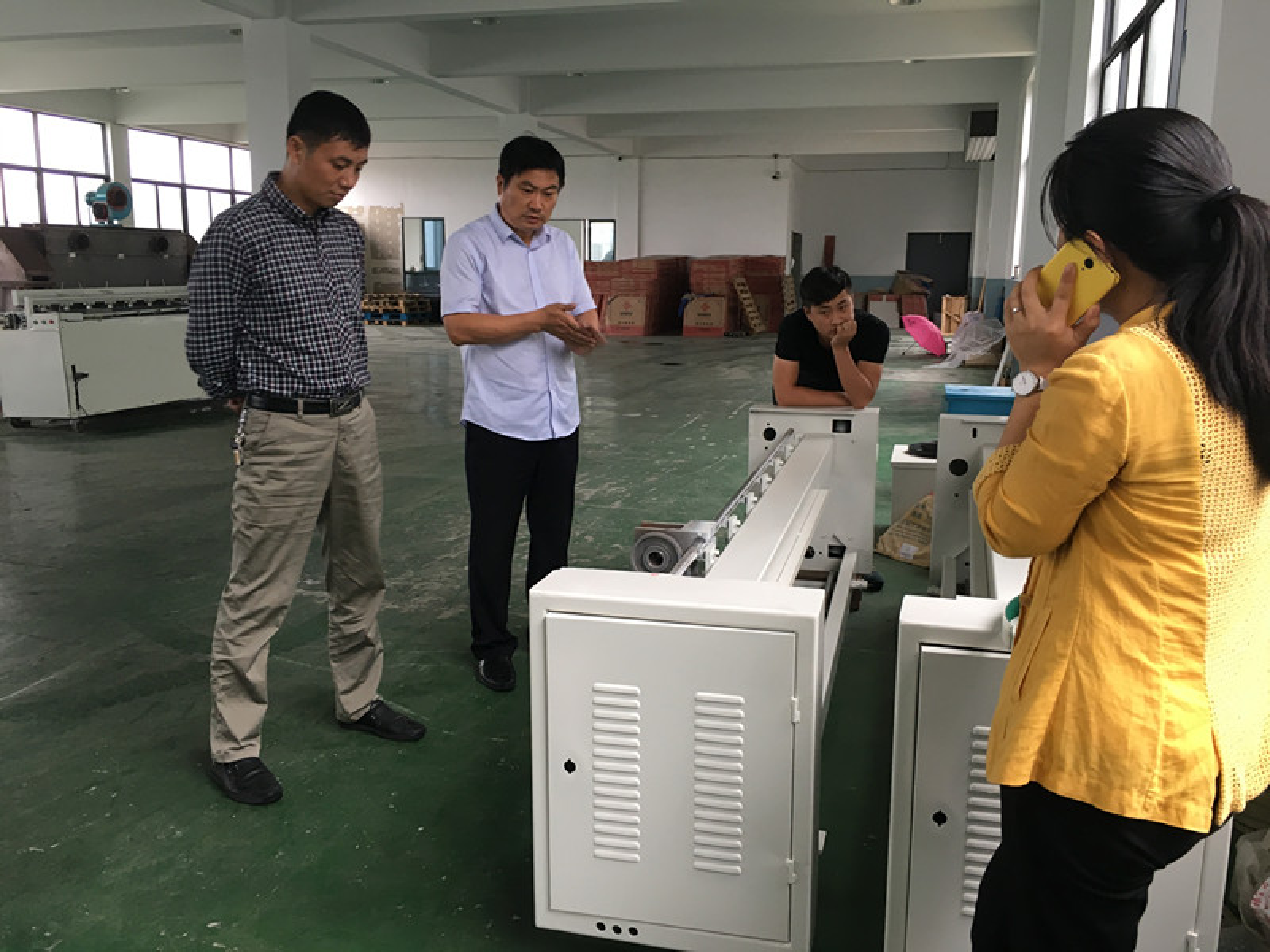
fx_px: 1064
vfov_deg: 48.2
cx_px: 635
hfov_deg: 61.7
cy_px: 476
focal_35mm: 29
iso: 80
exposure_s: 1/33
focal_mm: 4.15
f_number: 2.2
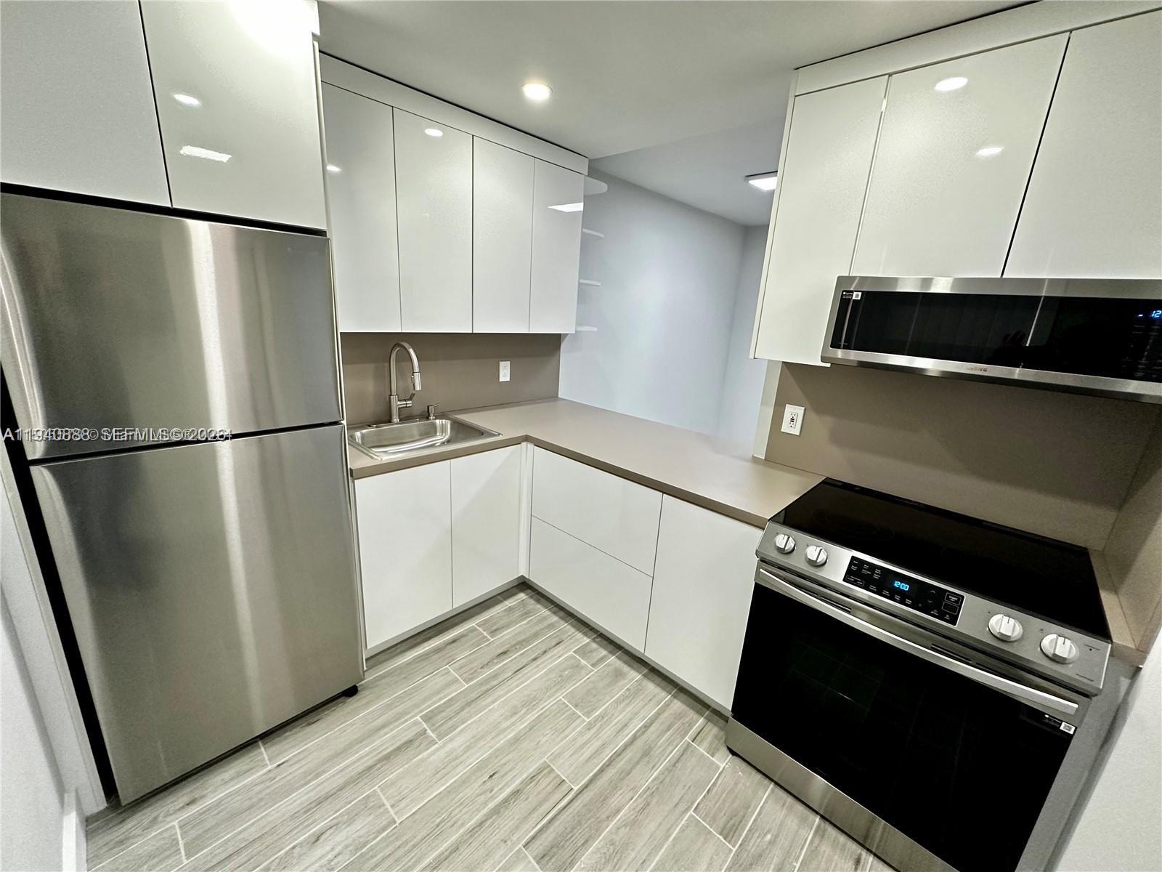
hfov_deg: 102.1
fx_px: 470
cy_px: 436
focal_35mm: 14
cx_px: 581
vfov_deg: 85.7
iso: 250
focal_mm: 2.22
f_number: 2.2
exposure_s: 1/120
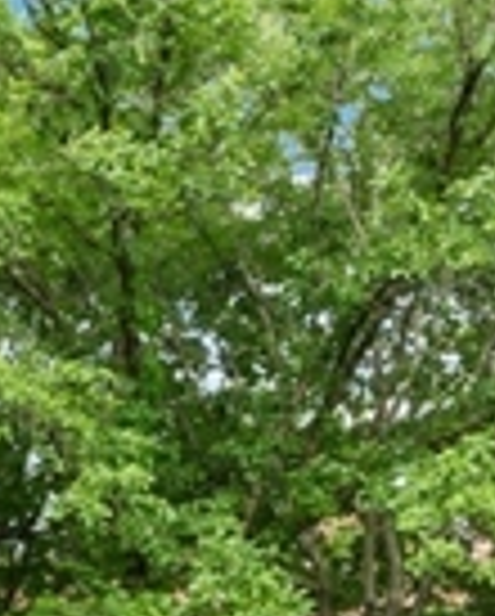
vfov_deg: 17.5
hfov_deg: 15.2
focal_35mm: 98
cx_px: -108
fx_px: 1791
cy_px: 931
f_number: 8
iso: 200
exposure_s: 1/60
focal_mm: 14
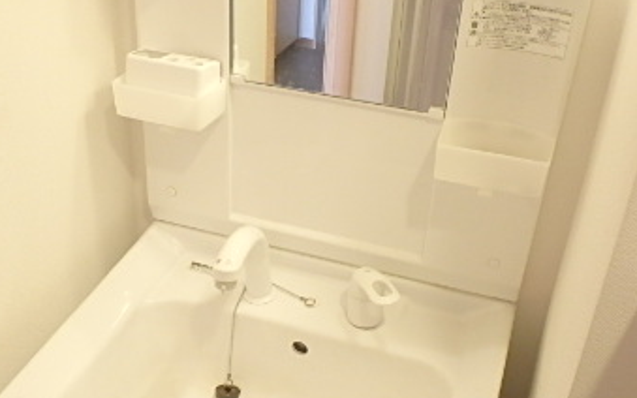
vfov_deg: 30.4
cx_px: 310
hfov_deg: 47.2
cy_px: 261
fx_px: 729
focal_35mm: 42
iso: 320
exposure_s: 1/30
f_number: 3.5
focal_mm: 3.7
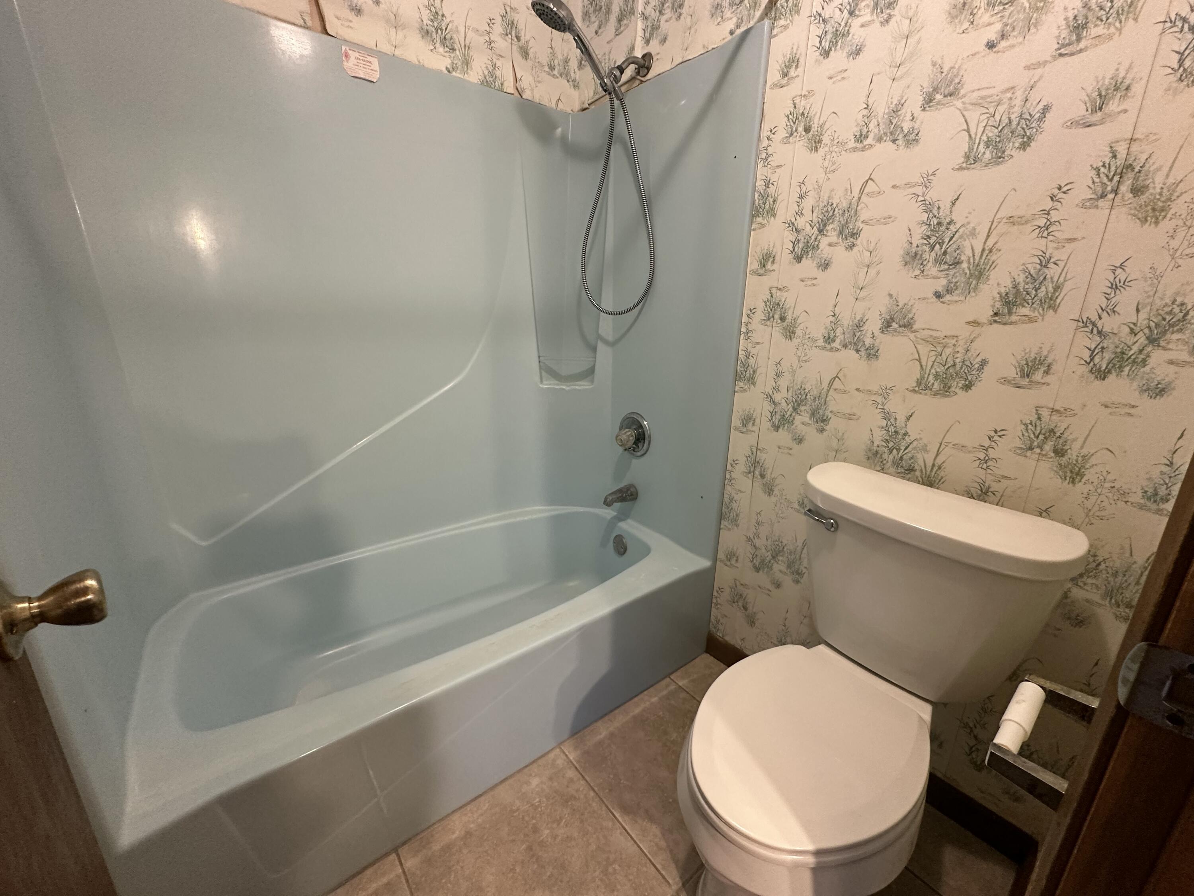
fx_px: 483
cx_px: 597
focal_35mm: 14
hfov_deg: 102.1
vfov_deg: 85.7
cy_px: 448
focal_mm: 2.22
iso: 320
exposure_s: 1/60
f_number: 2.2
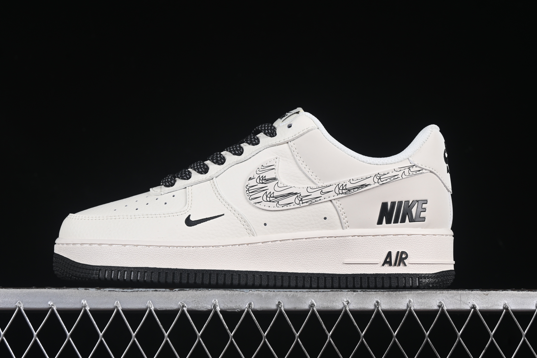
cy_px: 166
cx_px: 258
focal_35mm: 82
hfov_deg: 24.8
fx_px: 1223
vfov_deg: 16.7
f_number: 8
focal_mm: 50
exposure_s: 1/80
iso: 160
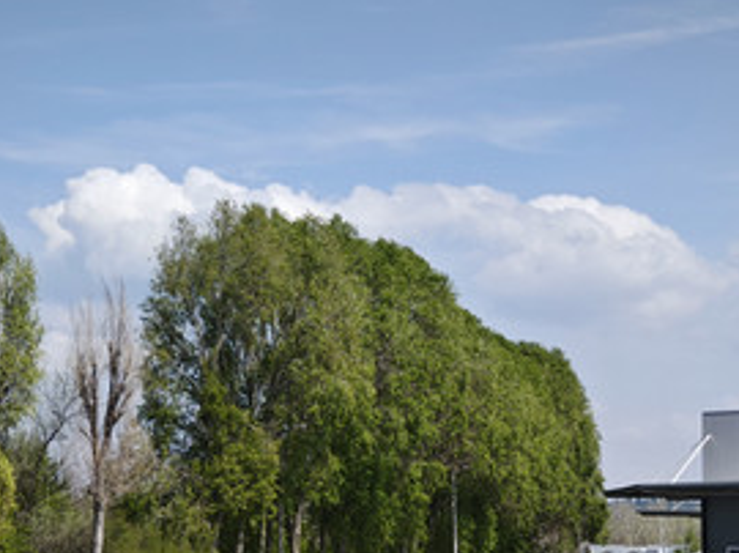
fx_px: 2965
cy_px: 459
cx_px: 372
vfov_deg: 10.6
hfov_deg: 14.2
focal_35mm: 139
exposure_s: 1/926
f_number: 2
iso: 50
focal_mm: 7.06
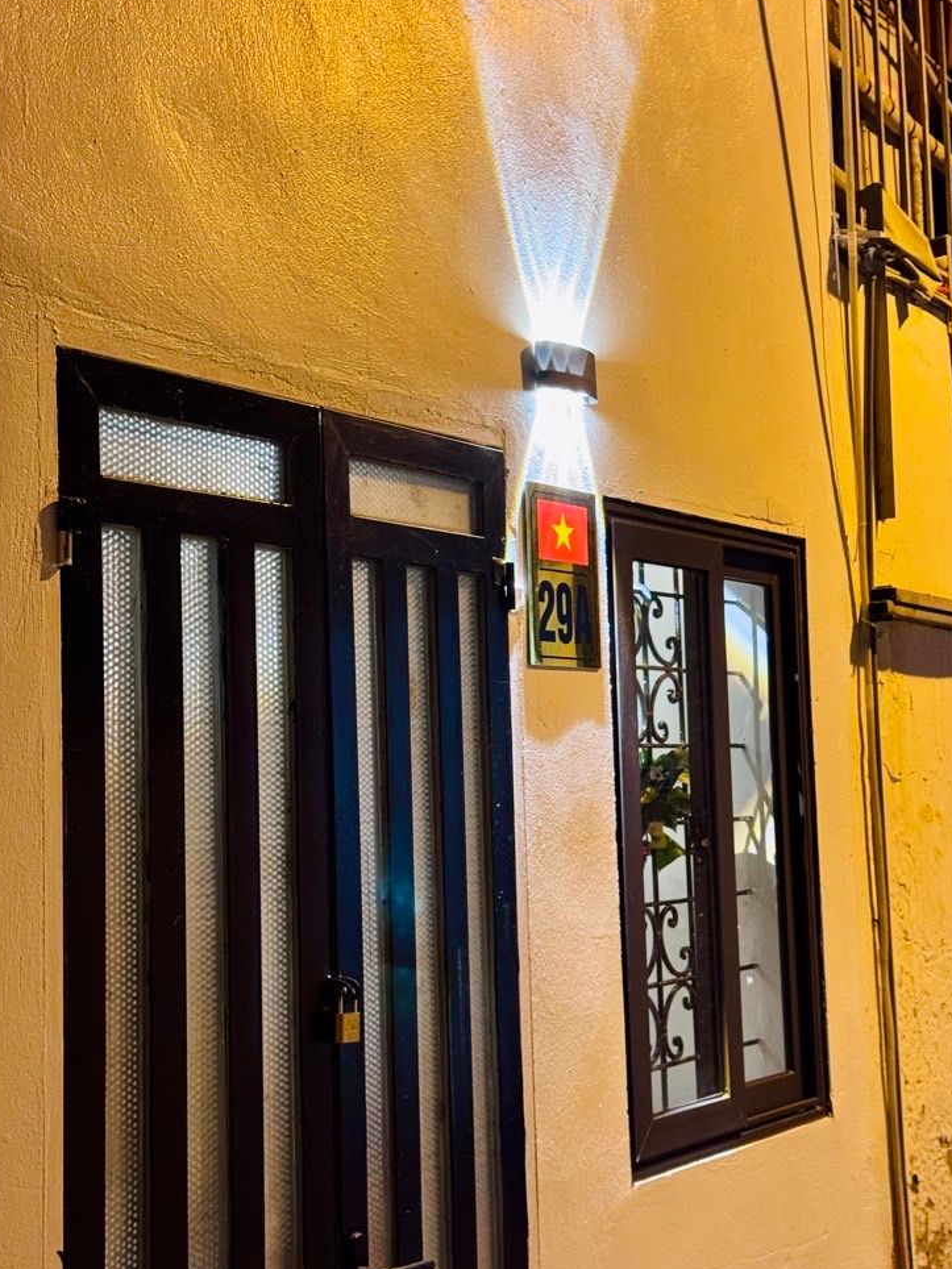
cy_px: 644
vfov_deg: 37.5
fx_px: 1870
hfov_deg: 28.6
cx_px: 492
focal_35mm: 51
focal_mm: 6.76
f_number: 1.78
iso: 320
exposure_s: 1/33
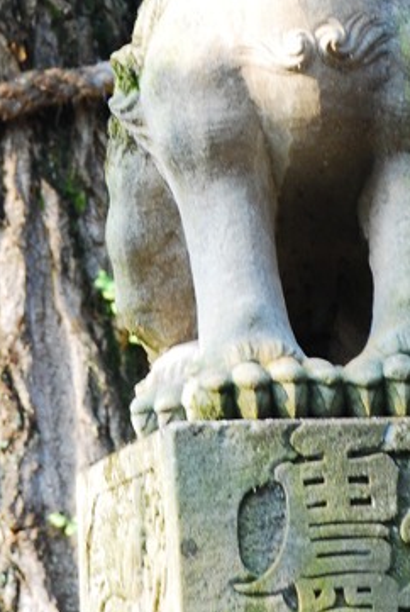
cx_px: 82
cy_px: -56
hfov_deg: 4.1
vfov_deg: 6.0
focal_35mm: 340
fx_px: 5786
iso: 320
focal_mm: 80
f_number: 5.6
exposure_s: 1/50
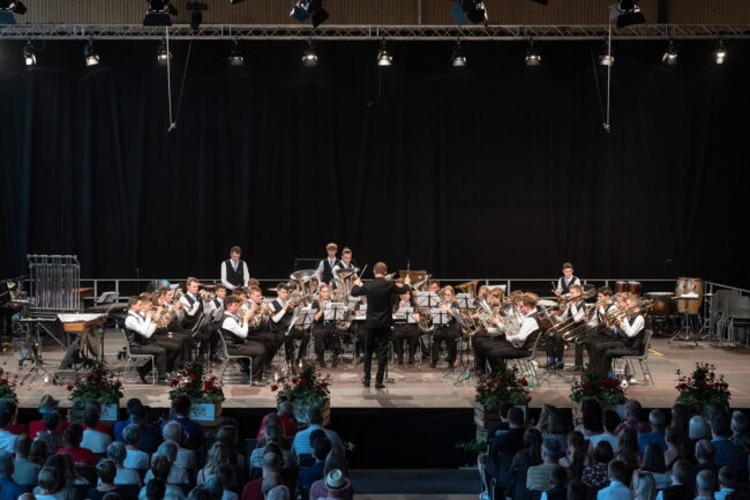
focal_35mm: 60
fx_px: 1250
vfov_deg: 22.6
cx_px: 375
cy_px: 250
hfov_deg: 33.4
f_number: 6.7
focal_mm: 60
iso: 4000
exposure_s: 1/90
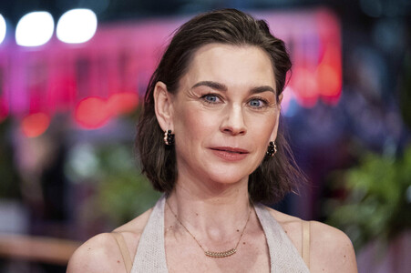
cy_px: 136
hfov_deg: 9.8
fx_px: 2396
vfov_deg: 6.5
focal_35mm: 210
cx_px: 206
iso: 2500
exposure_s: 1/220
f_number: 2.8
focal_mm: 140
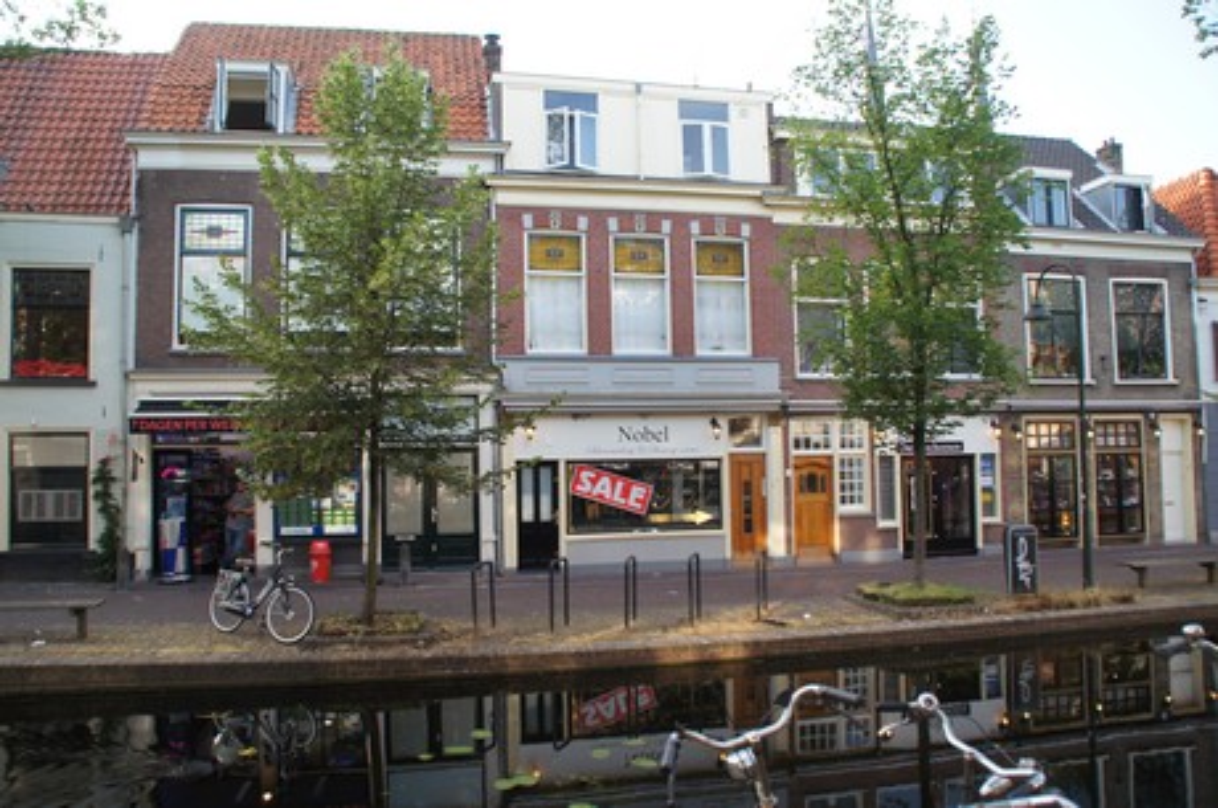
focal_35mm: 27
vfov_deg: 47.8
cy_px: 404
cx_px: 609
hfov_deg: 67.5
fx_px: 912
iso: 100
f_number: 5
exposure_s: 1/60
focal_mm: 18
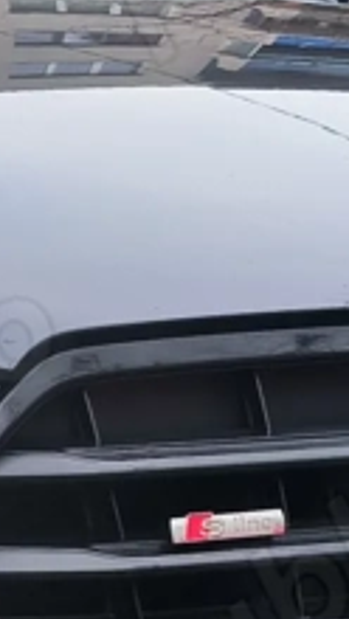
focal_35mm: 119
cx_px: 79
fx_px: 1955
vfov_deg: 17.7
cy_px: 571
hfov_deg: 10.2
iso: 162
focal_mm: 5.24
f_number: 1.7
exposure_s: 1/83.4
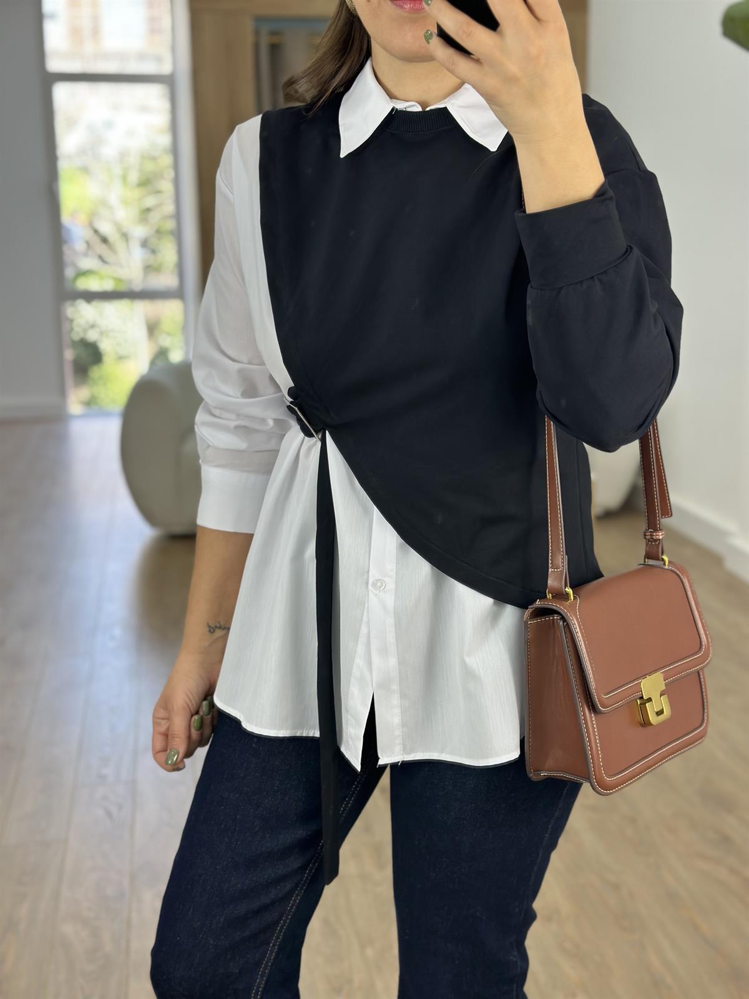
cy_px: 500
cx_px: 374
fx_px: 1385
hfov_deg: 30.3
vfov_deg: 39.7
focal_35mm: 48
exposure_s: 1/193
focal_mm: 6.86
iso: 80
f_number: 1.78
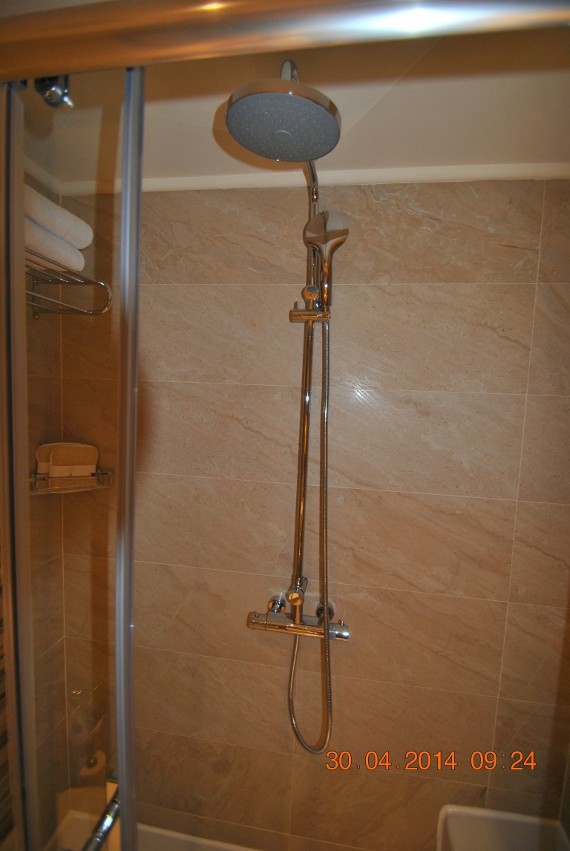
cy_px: 426
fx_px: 355
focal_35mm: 15
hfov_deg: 77.5
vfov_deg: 100.3
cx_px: 285
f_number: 3.5
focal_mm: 10
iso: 200
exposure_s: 1/60
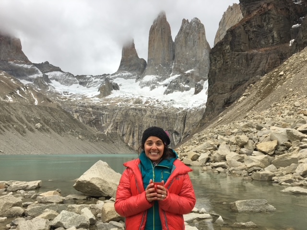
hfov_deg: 61.7
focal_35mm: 29
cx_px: 154
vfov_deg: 48.2
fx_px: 257
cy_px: 115
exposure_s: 1/384
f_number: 2.2
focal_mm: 4.15
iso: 25
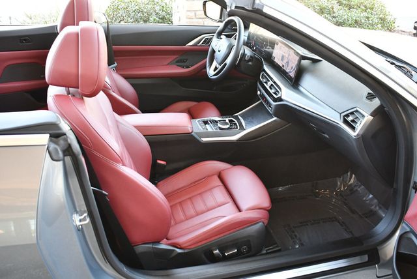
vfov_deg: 36.9
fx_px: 417
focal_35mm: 36
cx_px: 208
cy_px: 140
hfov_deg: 53.1
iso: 1000
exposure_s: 1/125
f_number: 3.5
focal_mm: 18
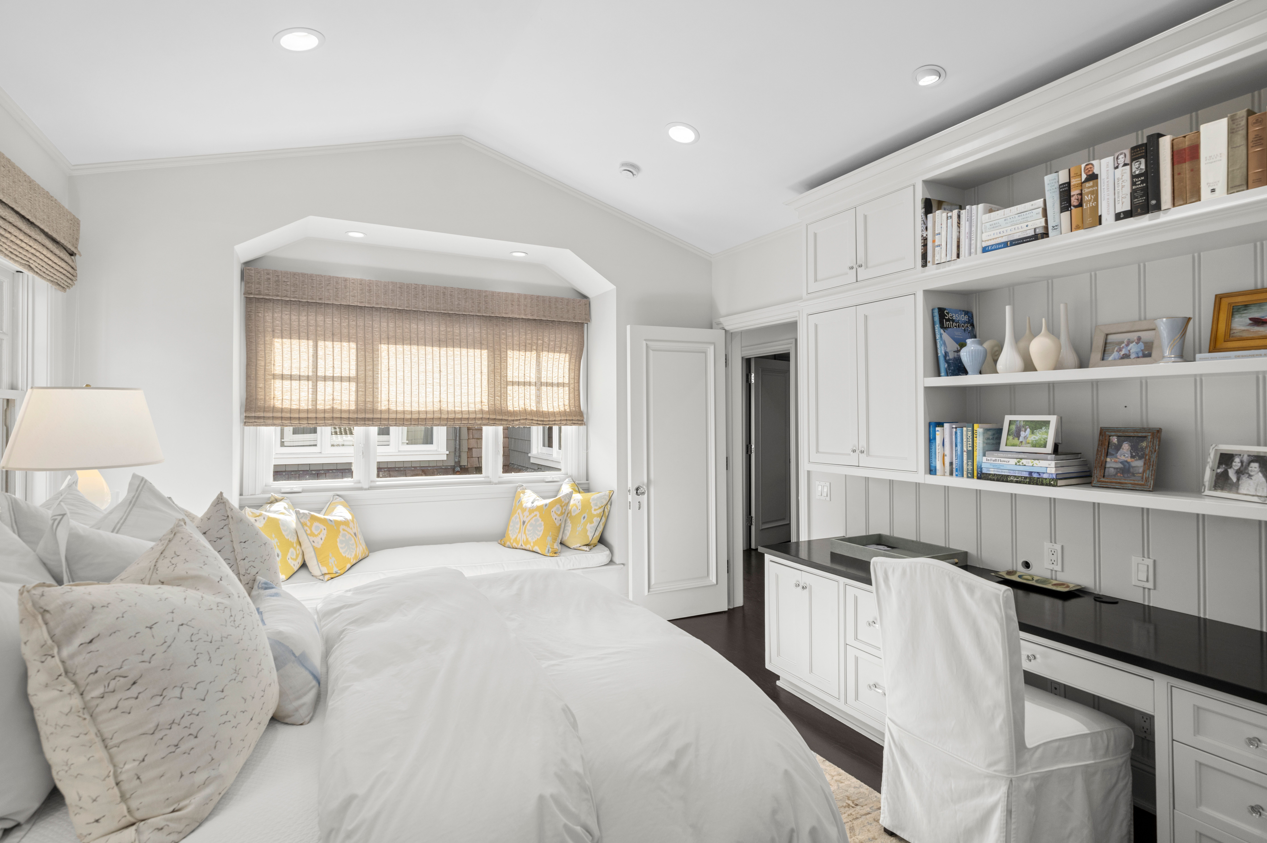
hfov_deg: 93.3
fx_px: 598
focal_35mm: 17
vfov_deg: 70.4
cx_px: 610
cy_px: 418
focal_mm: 16
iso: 320
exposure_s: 1/80
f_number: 8
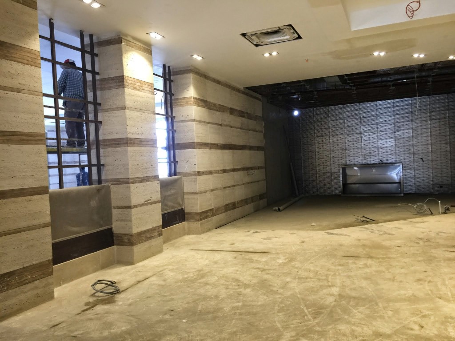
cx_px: 228
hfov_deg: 61.7
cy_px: 170
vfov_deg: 48.2
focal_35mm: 29
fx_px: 381
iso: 50
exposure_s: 1/15
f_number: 2.2
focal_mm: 4.15
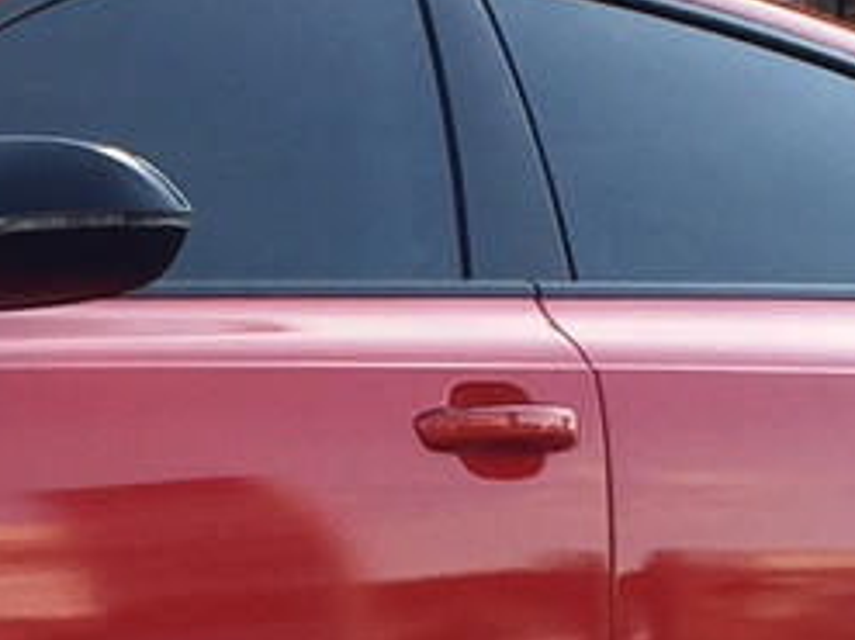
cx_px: -530
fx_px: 4740
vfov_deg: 7.7
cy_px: 609
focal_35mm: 192
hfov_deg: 9.9
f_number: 2.2
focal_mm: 4.15
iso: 32
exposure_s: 1/460
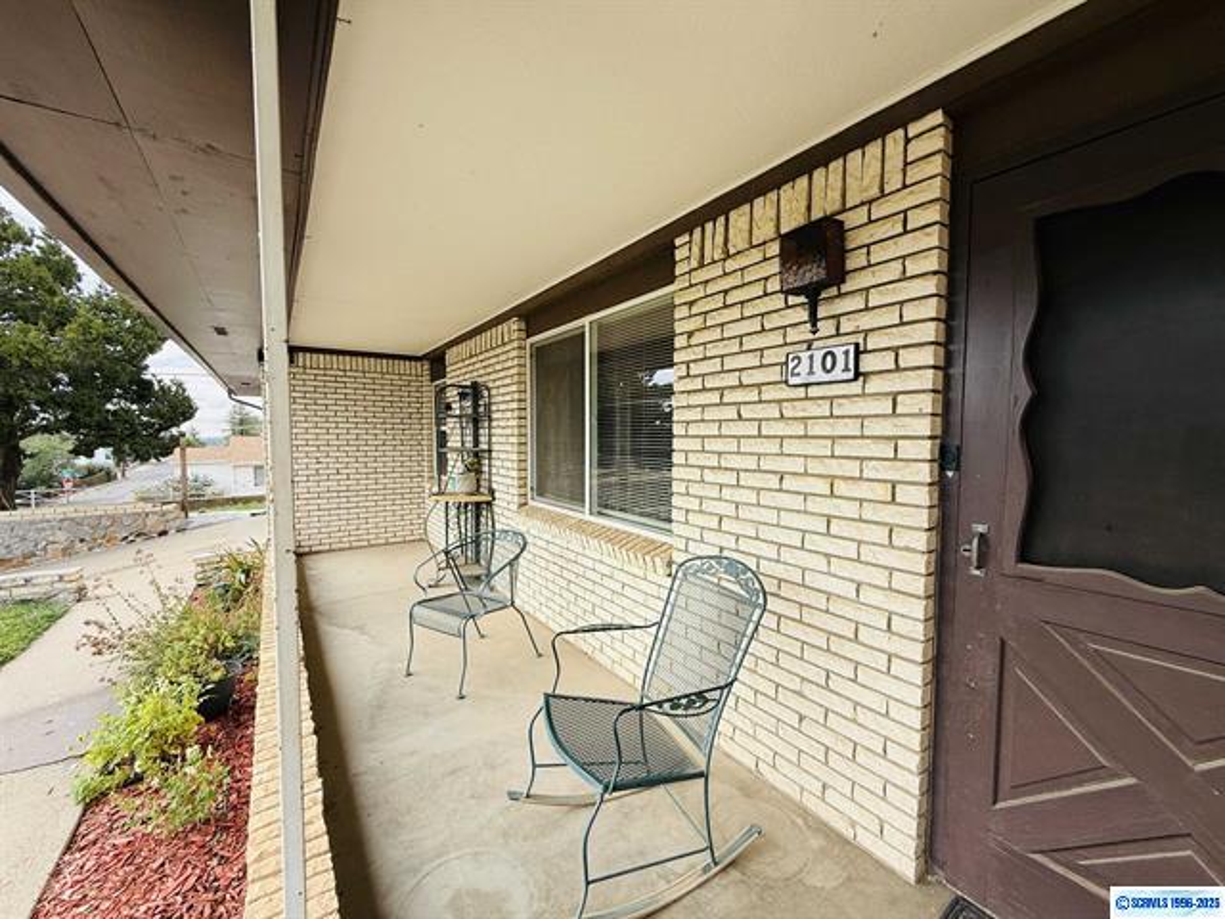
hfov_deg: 102.1
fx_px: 495
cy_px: 460
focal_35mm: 14
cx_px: 612
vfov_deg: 85.7
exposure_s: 1/613
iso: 50
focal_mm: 2.22
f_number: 2.2
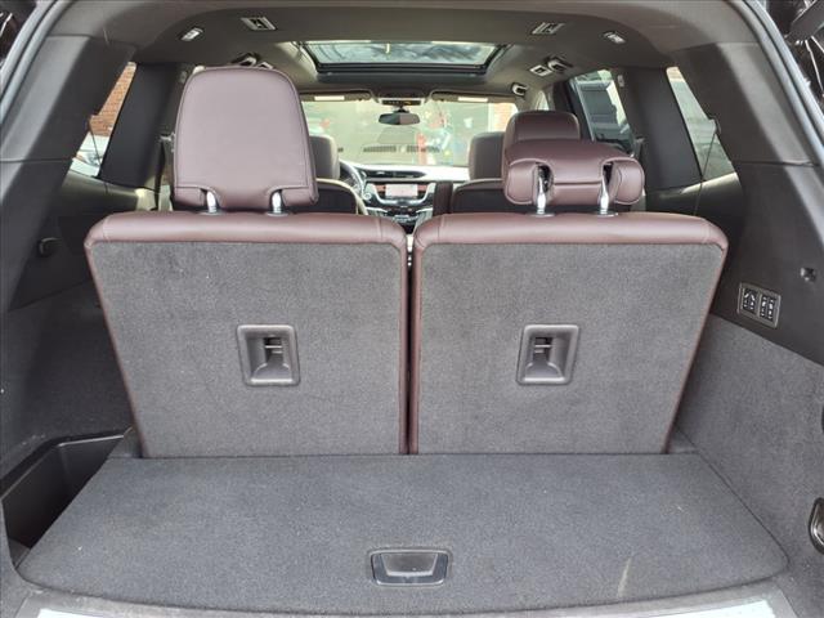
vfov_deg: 51.4
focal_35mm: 27
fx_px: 643
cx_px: 412
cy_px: 309
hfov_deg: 65.3
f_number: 1.9
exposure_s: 1/60.2
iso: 50
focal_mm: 3.58
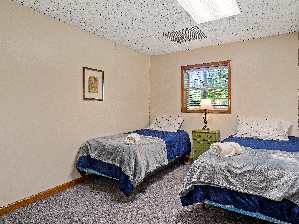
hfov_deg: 76.4
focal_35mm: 22
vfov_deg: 61.1
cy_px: 112
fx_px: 190
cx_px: 150
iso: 400
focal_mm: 11
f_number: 5.6
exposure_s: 1/13
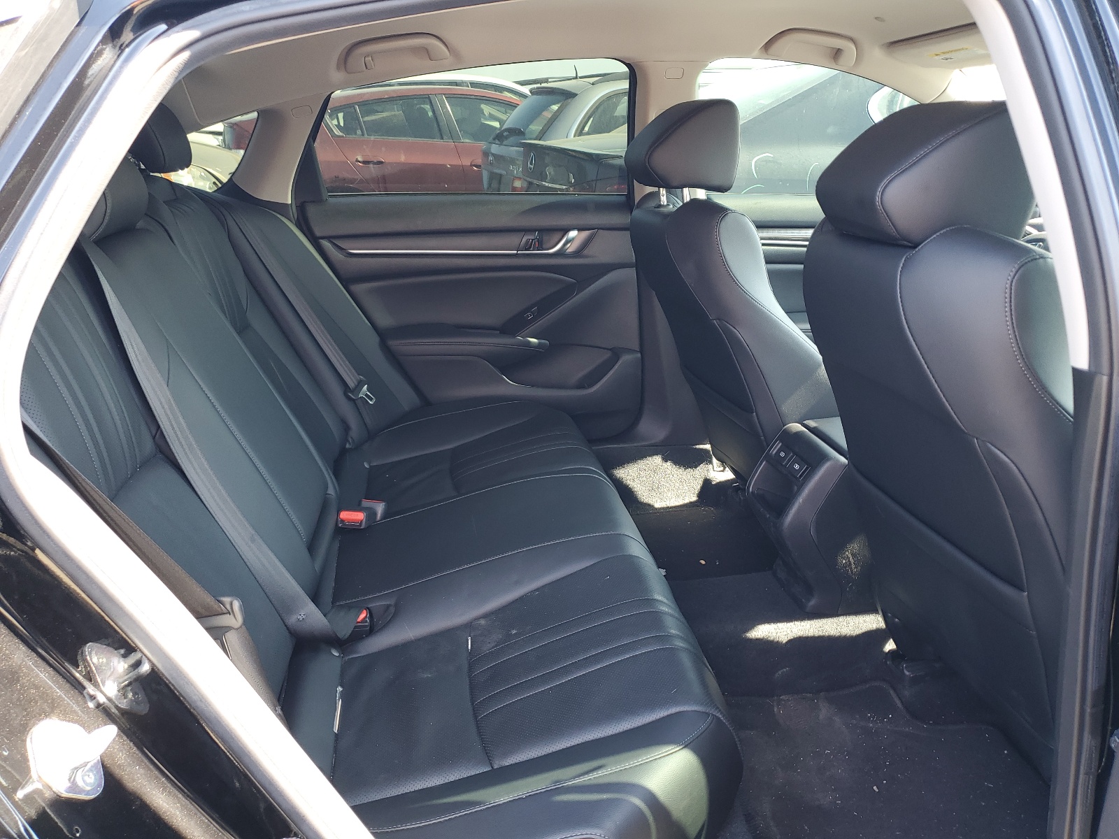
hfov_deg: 67.3
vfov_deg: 53.1
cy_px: 420
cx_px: 560
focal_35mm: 26
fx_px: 840
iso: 52
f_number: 1.5
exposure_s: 1/60.2
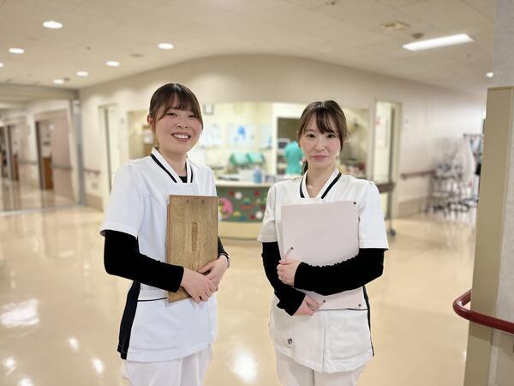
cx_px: 257
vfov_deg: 53.1
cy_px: 193
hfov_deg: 67.3
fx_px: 386
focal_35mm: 26
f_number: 1.6
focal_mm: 5.1
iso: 125
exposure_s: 1/100
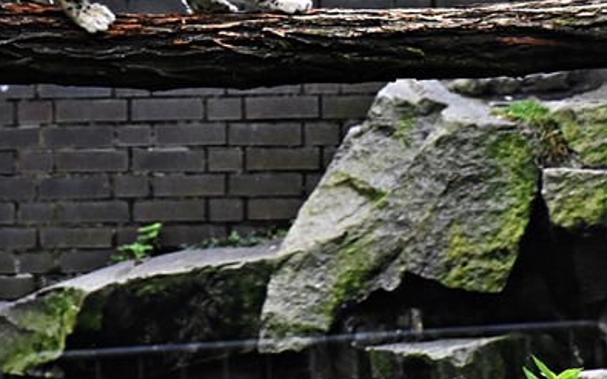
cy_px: -70
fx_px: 9195
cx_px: 276
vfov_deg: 2.4
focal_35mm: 556
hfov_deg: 3.8
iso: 1600
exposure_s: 1/500
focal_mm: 140
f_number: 5.6
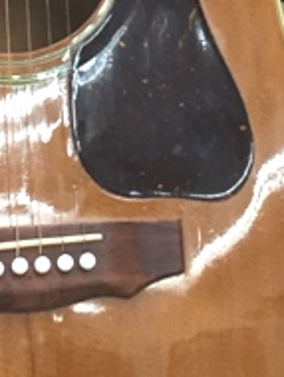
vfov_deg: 12.0
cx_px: 175
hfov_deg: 9.5
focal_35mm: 156
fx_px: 1703
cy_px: -210
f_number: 2.2
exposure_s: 1/30
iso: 50
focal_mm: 4.15
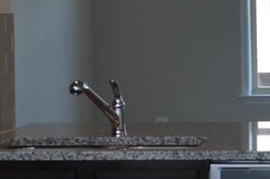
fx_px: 1453
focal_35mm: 194
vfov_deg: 7.1
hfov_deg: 10.0
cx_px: 500
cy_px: 62
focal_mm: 18
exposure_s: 1/125
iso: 400
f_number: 5.6
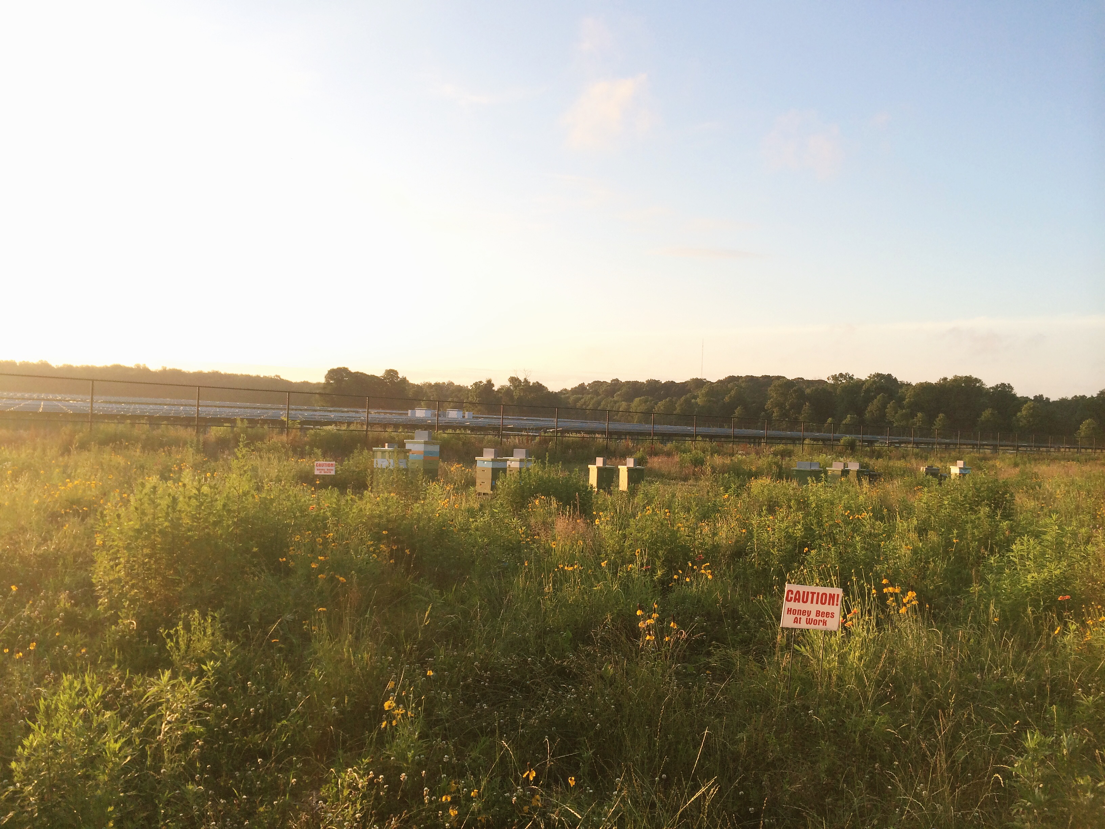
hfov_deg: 60.0
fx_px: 958
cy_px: 414
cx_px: 552
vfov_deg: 46.8
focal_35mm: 30
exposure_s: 1/533
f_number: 2.2
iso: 32
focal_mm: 4.12
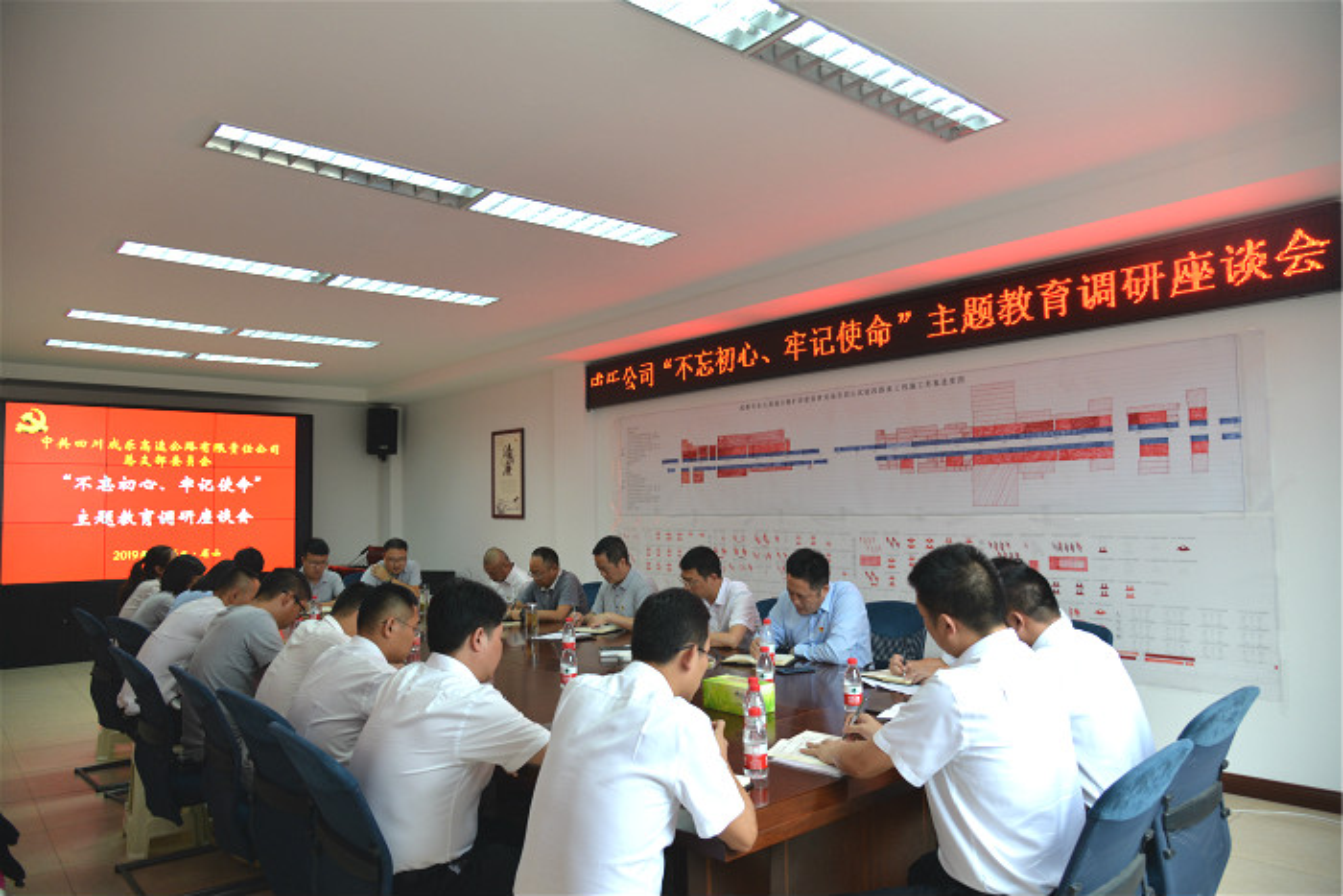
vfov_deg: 53.2
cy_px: 448
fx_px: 895
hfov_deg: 73.7
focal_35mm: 24
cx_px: 672
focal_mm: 24
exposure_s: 1/80
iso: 400
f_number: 4.5
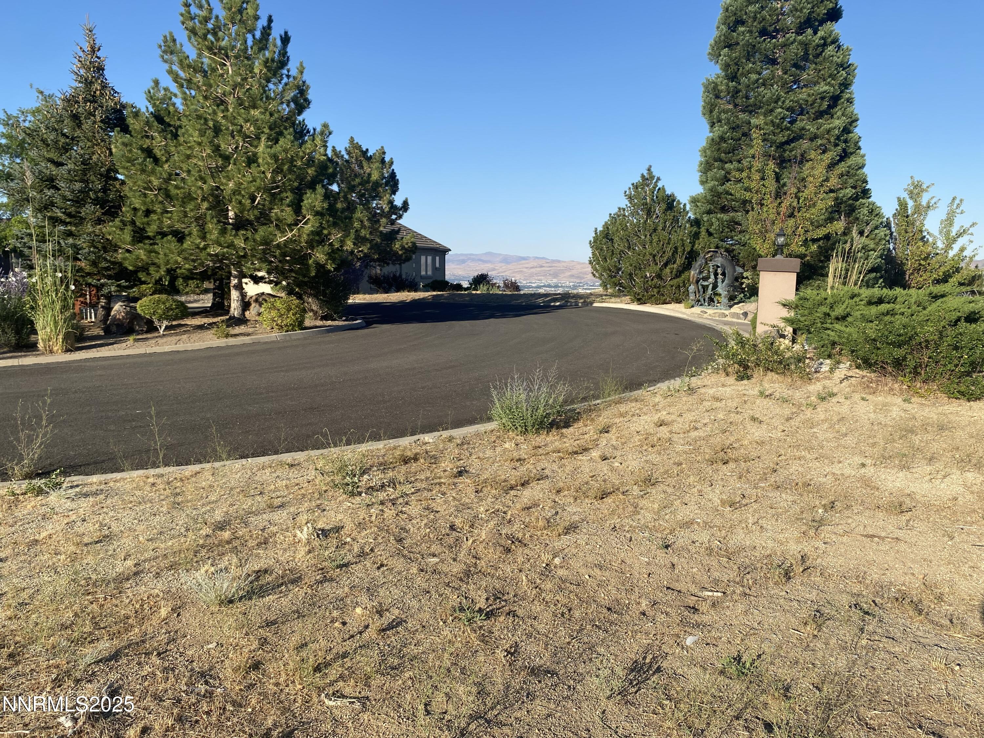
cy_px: 369
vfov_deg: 53.1
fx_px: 739
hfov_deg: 67.3
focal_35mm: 26
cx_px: 492
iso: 32
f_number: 1.8
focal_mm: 4.25
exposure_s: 1/1961
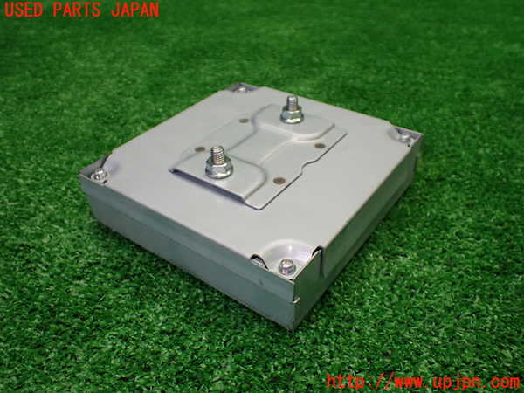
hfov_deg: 60.0
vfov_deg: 46.8
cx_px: 262
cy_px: 196
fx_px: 454
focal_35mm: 30
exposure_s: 1/125
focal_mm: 5.4
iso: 200
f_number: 2.3
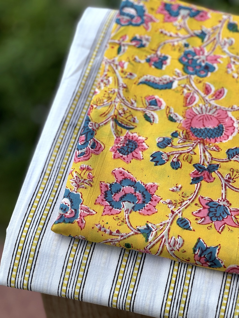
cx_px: 120
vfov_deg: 25.3
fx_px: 709
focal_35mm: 77
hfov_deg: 19.1
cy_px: 159
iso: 25
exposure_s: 1/115
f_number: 2.8
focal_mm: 9
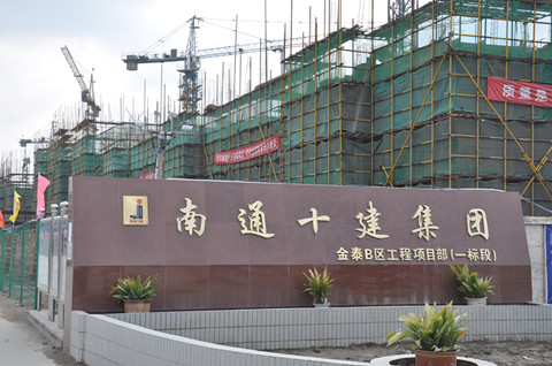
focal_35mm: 52
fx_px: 803
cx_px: 276
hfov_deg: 37.9
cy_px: 183
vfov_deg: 25.6
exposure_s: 1/250
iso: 200
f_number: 8
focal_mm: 35
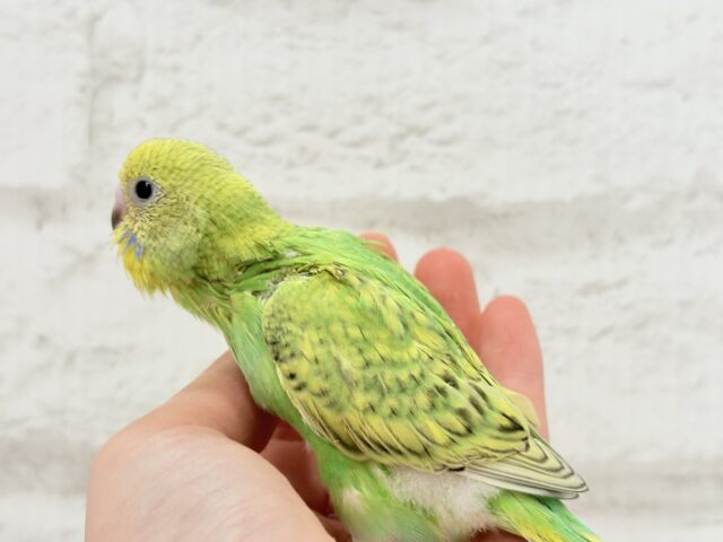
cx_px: 362
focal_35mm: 52
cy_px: 271
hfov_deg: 36.8
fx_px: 1086
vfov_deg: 28.0
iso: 50
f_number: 1.6
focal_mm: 5.96
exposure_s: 1/50
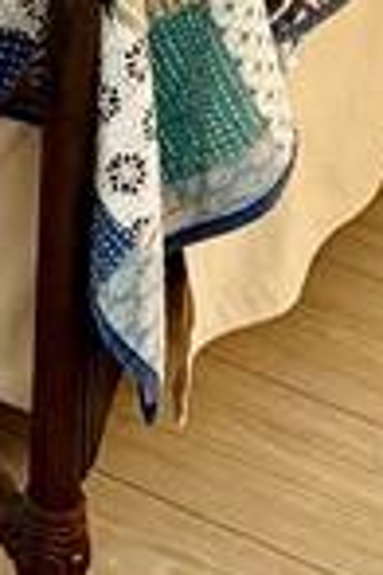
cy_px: -818
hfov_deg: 7.1
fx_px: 3016
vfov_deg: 9.6
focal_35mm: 189
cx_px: -320
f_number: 1.6
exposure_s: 1/120
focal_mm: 5.96
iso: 200
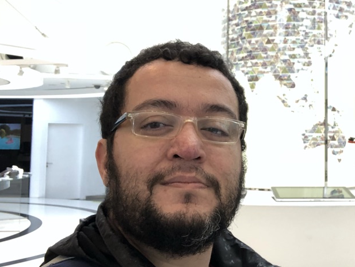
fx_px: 544
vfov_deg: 27.4
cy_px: 94
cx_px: 279
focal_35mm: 53
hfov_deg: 35.1
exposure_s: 1/100
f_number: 2.2
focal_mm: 2.87
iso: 80
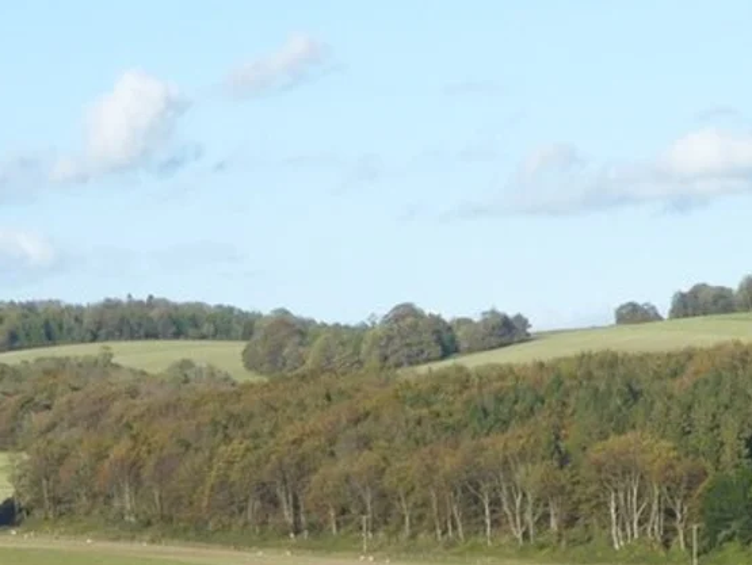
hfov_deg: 13.9
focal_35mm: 140
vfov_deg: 10.6
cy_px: 383
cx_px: 699
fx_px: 3043
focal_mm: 9.6
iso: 80
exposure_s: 1/500
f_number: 4.1
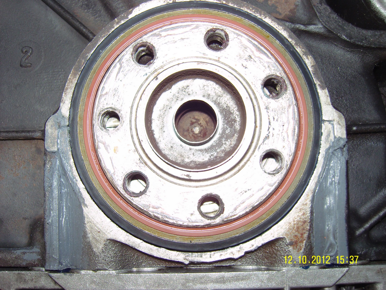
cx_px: 193
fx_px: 379
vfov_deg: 41.8
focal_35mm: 34
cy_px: 145
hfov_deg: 54.0
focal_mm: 7.3
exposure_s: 1/40
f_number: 2.8
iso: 100
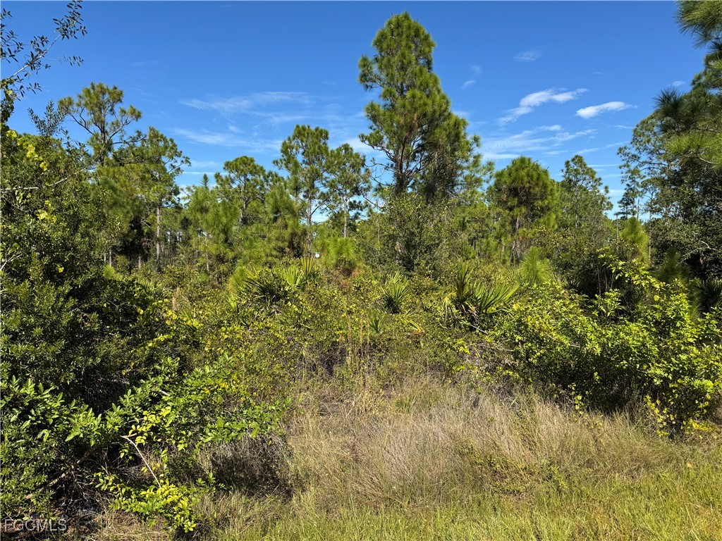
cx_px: 361
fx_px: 501
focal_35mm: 24
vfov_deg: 56.8
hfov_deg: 71.6
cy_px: 270
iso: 80
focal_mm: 6.76
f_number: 1.78
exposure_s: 1/3413
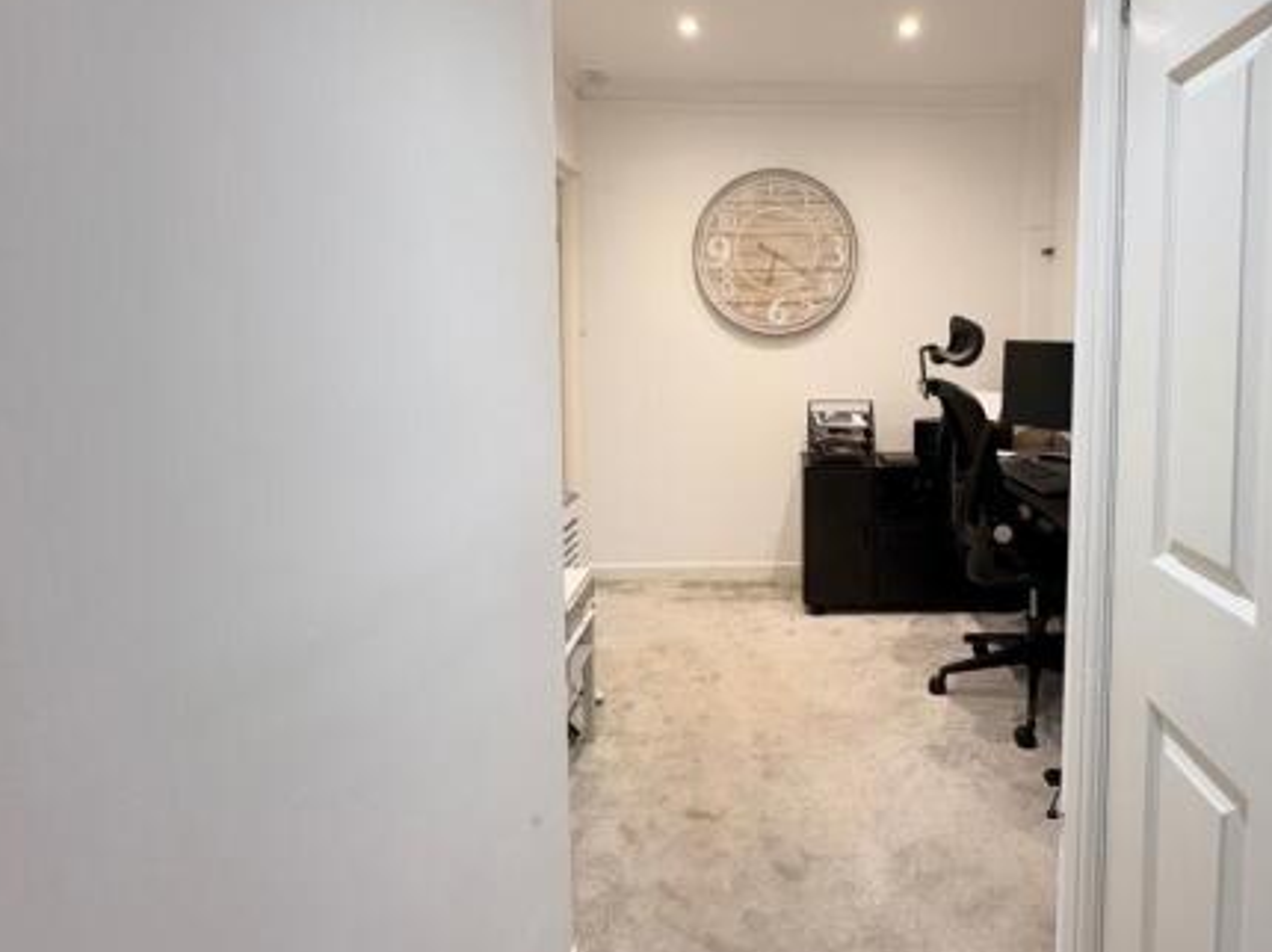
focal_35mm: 19
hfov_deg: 83.2
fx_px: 698
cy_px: 368
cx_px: 791
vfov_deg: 67.8
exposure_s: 1/100
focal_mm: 2.22
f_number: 2.2
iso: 200
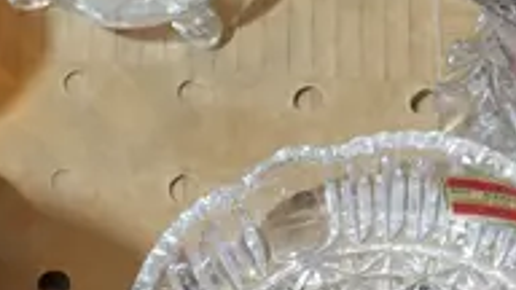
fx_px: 2381
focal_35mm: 174
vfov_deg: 7.0
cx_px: 145
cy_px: 93
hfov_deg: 12.3
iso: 320
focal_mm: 15
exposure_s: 1/60
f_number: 3.6
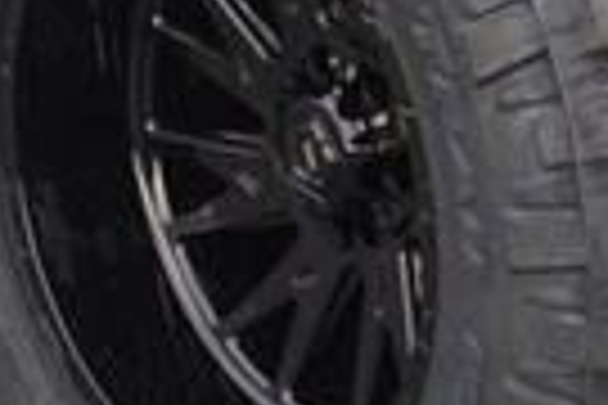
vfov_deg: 5.1
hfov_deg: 7.8
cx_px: 549
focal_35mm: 262
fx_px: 4421
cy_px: -526
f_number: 4.5
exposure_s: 1/80
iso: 100
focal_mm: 23
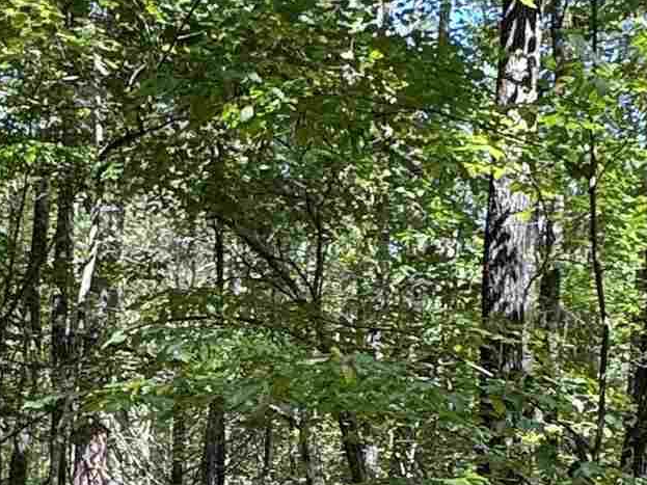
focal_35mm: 69
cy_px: 611
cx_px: 273
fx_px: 1289
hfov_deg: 28.1
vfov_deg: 19.8
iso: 64
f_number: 2.2
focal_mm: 2.22
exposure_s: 1/99
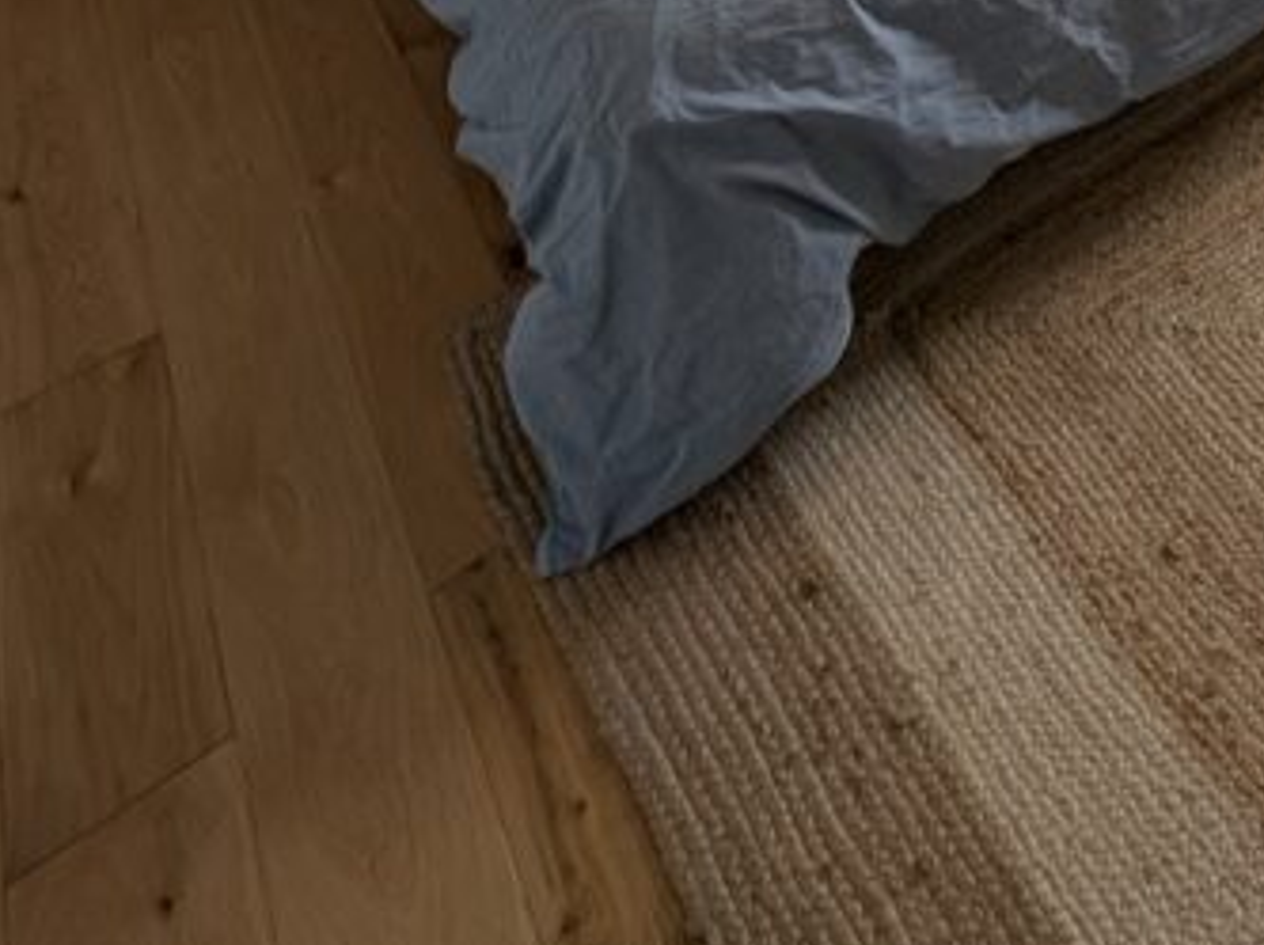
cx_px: 1205
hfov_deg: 44.3
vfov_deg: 23.2
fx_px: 1350
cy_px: -698
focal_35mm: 37
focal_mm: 2.23
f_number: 1.95
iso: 43
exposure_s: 1/95.3
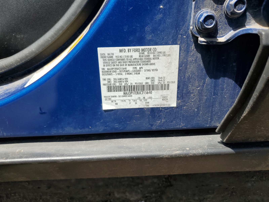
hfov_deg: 67.3
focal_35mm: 26
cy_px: 101
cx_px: 134
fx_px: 202
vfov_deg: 53.1
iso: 50
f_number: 1.5
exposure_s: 1/1667
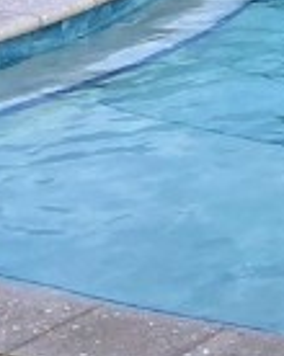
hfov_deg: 7.4
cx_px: 509
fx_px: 2138
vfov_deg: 8.8
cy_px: -423
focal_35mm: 203
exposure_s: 1/1473
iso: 20
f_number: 1.8
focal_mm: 3.99
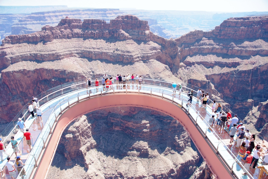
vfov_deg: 47.9
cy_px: 90
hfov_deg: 67.4
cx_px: 134
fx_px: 201
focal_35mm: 27
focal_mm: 18
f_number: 5
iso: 200
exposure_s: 1/100
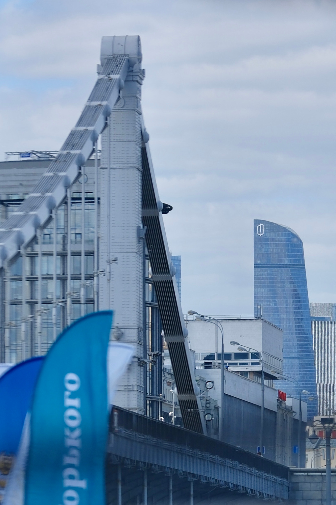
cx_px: 229
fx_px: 3962
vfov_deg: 7.3
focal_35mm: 283
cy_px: 463
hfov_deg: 4.9
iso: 160
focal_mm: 75
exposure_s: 1/5400
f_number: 2.2
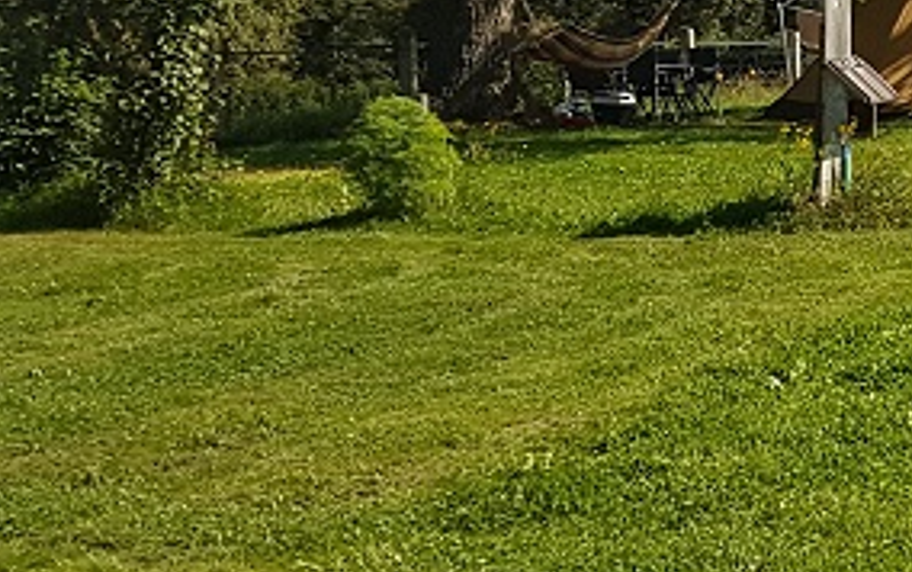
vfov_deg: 13.4
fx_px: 2413
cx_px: 1346
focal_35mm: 97
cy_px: 84
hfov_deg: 19.0
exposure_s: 1/2072
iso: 40
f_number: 1.7
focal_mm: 4.2
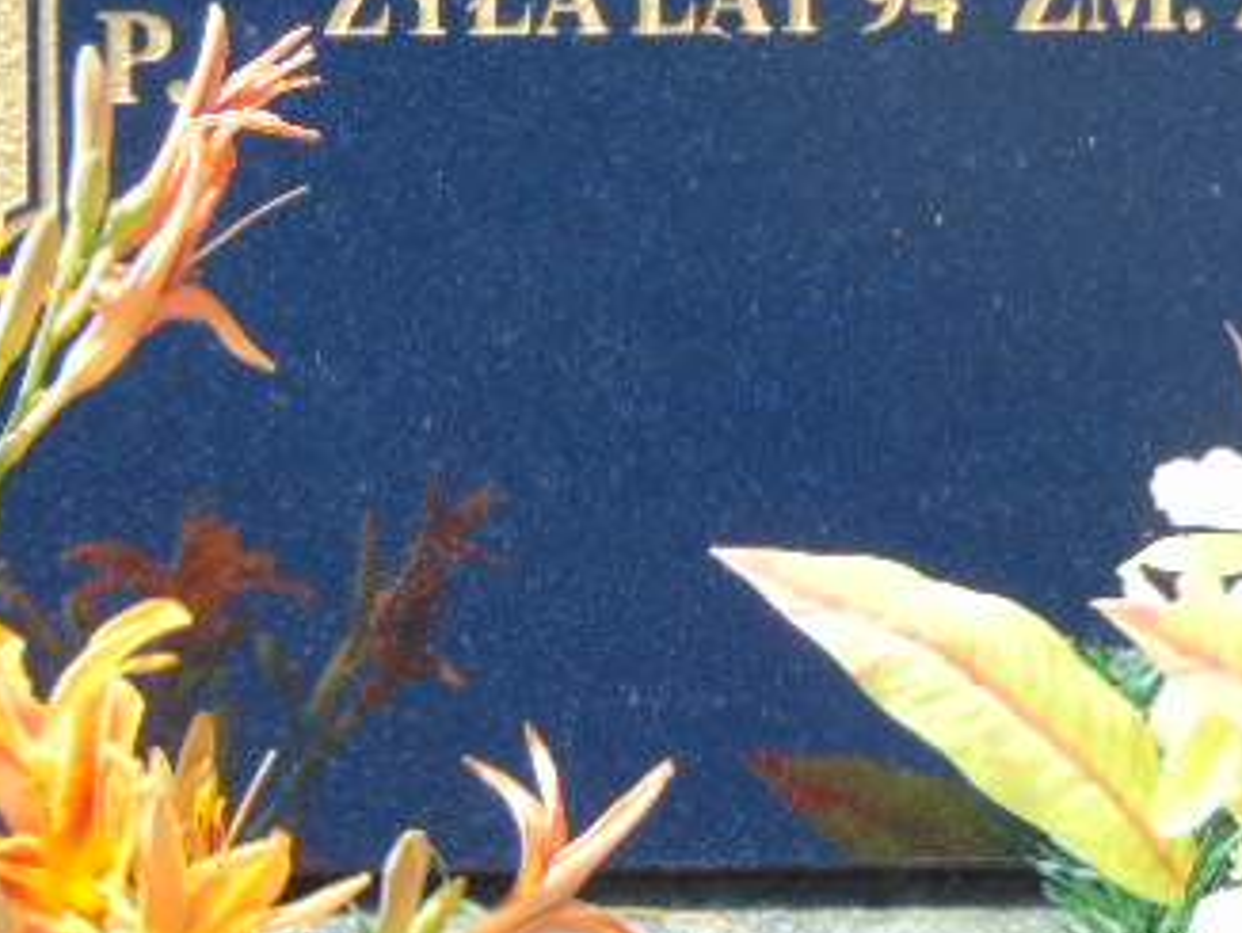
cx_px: 731
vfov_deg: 7.0
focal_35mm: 212
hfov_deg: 9.3
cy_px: 107
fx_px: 7612
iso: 80
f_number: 3.9
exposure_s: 1/320
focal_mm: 19.4
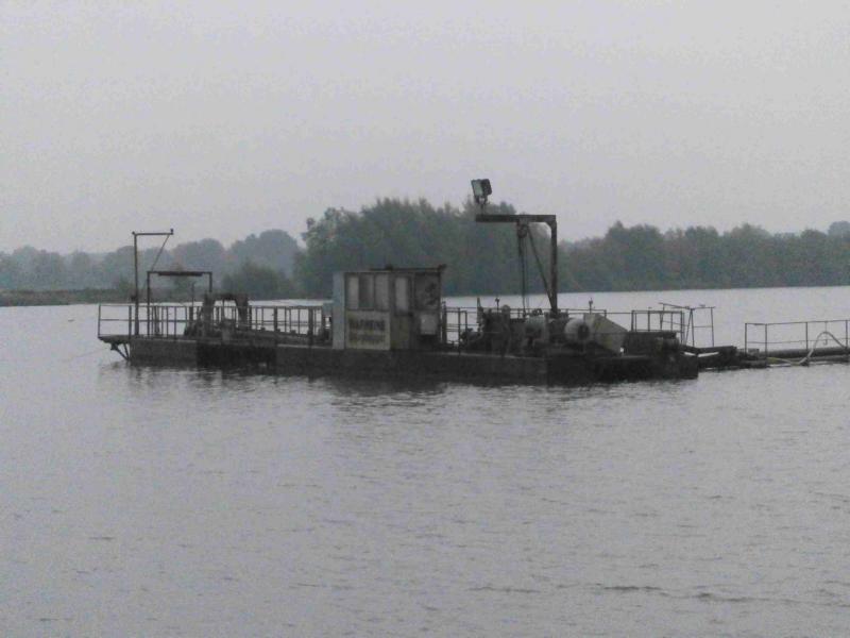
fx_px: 2652
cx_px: 425
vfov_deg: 13.7
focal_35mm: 108
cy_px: 319
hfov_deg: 18.2
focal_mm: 19.2
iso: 1600
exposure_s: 1/100
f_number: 6.5
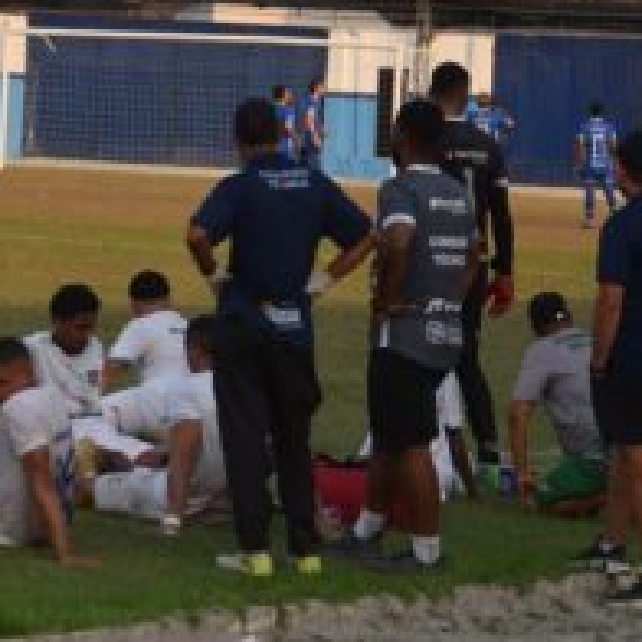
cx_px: -98
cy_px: -100
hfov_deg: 5.5
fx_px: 6673
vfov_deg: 5.5
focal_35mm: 318
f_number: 6.3
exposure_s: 1/640
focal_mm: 66
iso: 200
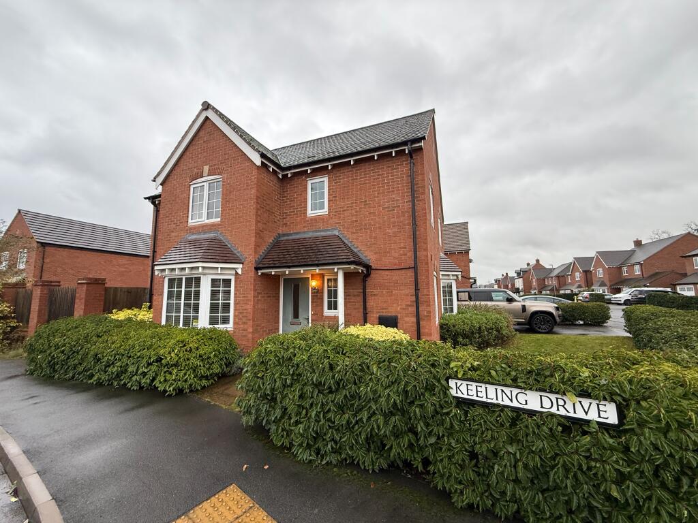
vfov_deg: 85.7
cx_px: 349
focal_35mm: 14
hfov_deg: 102.1
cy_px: 262
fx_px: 282
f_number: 2.2
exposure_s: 1/99
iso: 160
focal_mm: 2.22
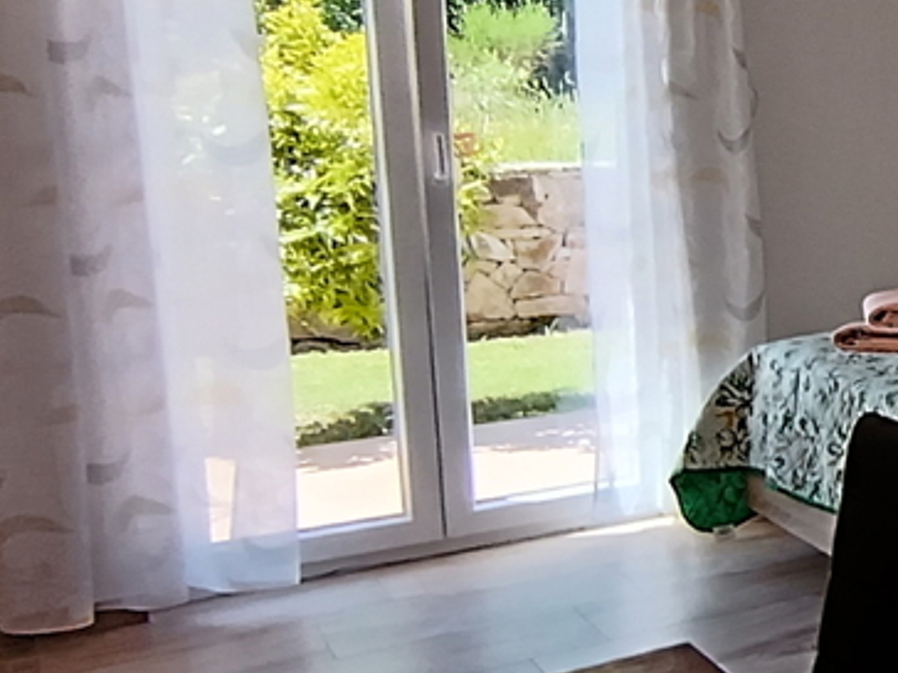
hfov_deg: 23.8
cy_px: 276
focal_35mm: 56
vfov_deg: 26.1
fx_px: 1453
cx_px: 1473
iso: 228
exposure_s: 1/100
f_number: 2.2
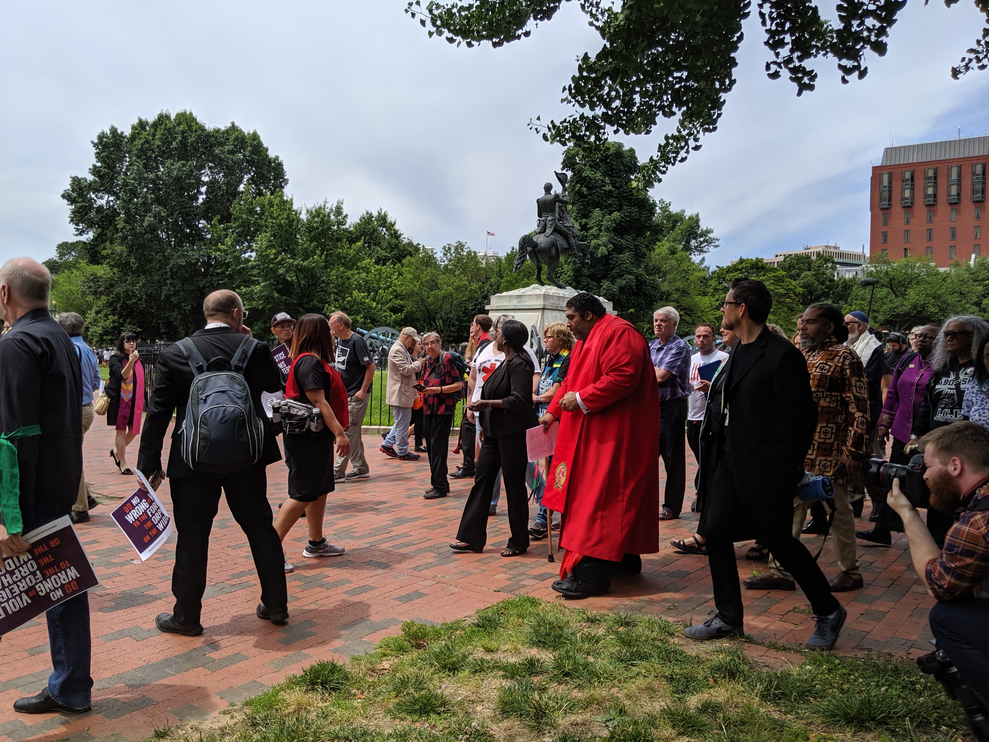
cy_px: 371
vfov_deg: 51.4
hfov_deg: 65.3
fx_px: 771
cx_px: 494
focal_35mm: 27
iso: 65
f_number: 1.8
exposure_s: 1/3906
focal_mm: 4.44
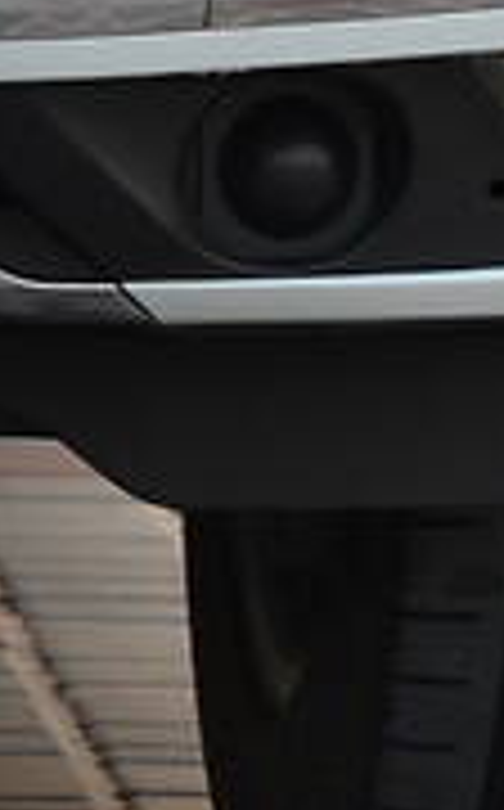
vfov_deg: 3.0
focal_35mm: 713
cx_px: 346
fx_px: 15726
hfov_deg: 1.8
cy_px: 292
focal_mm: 105
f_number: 5.6
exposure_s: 1/80
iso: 400
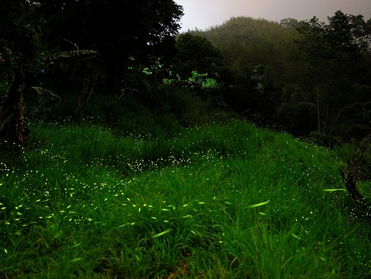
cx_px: 185
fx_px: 429
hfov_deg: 46.8
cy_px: 108
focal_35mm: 40
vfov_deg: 35.8
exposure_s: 81.4
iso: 1600
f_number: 2.8
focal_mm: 29
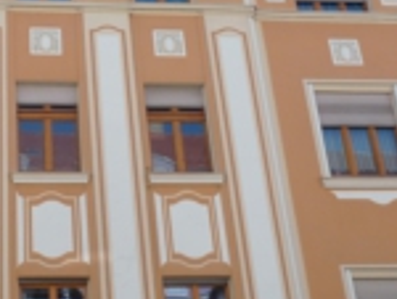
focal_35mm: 79
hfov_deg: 24.2
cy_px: 79
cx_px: 66
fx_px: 907
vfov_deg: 18.6
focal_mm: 5.9
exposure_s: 1/400
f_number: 3.6
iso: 100
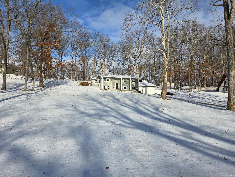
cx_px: 118
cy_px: 88
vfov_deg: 58.9
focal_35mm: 23
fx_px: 156
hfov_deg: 73.9
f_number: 1.7
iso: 80
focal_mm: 6.25
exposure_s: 1/7944
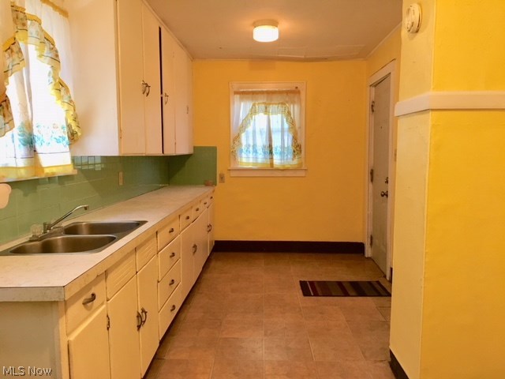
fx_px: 423
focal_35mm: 29
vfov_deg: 48.2
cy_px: 190
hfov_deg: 61.7
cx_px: 252
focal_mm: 4.15
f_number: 2.2
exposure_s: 1/30
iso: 100
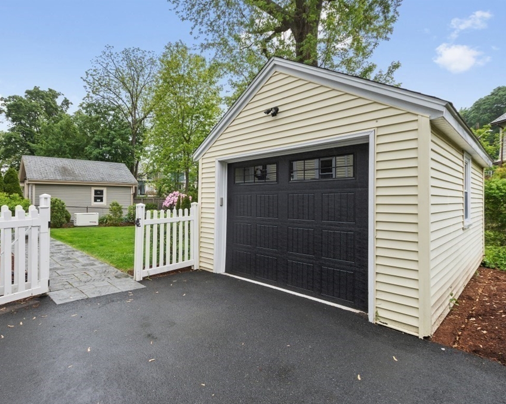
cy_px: 202
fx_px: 255
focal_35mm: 17
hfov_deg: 88.5
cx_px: 202
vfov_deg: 77.0
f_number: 8
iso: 250
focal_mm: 10
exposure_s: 1/80
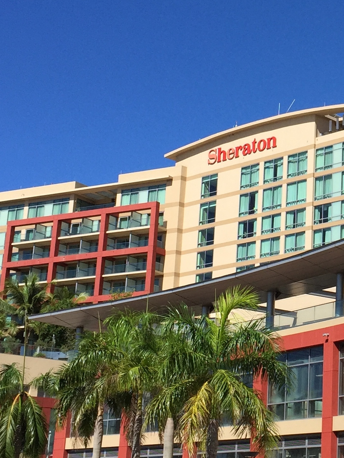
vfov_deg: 24.6
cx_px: 368
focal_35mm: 79
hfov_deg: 18.1
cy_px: 169
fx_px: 1046
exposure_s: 1/2825
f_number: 2.2
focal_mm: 4.15
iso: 32
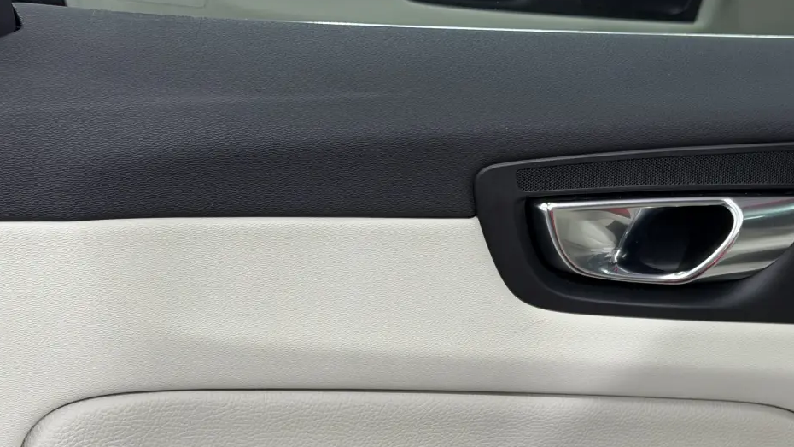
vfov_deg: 14.7
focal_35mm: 81
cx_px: 427
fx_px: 1705
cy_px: 442
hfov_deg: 26.2
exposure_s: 1/50
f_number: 1.78
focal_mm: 6.76
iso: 125
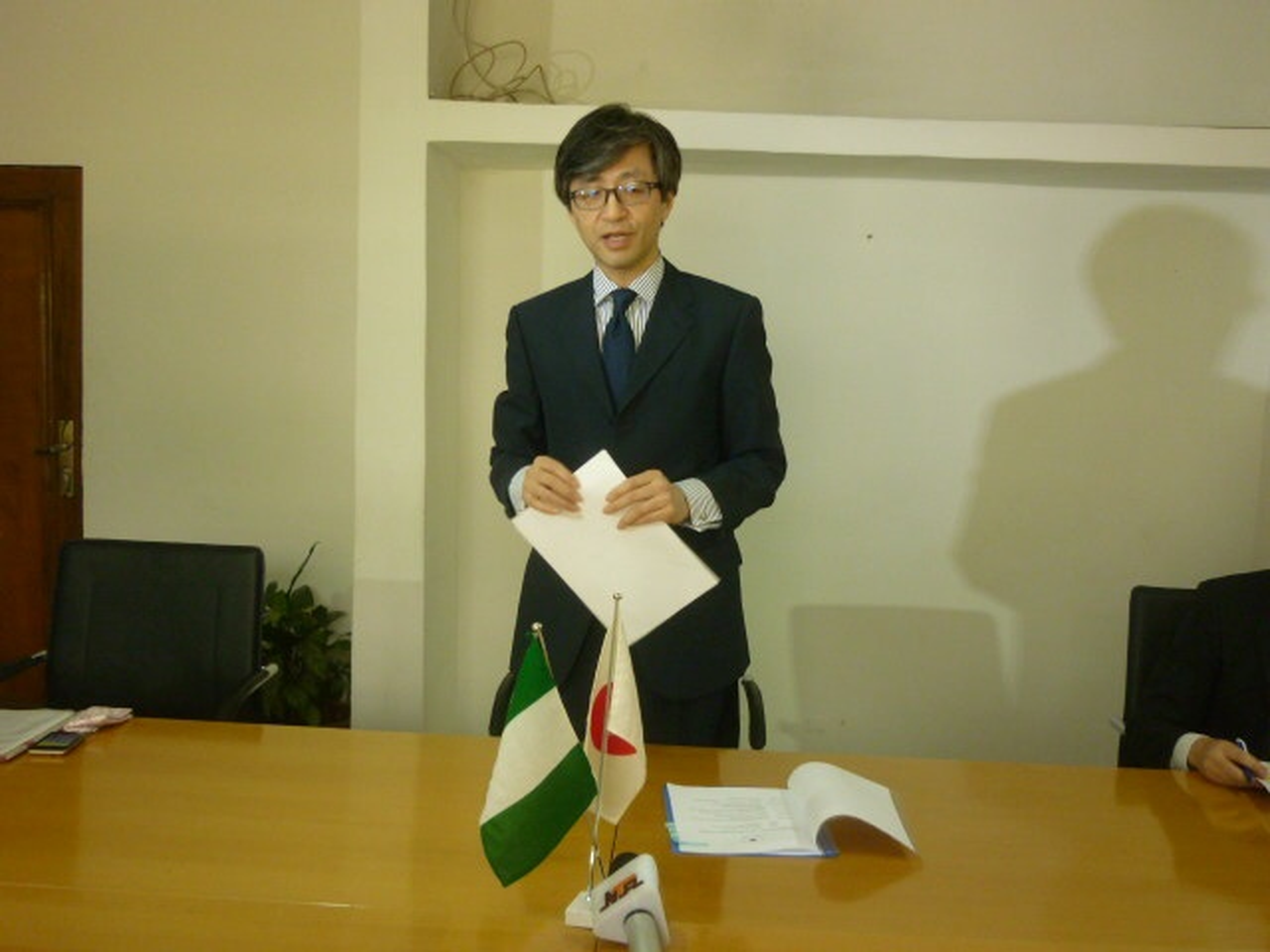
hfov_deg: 51.4
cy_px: 476
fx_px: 1321
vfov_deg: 39.7
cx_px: 635
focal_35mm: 36
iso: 320
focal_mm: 5.5
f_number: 2.8
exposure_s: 1/30
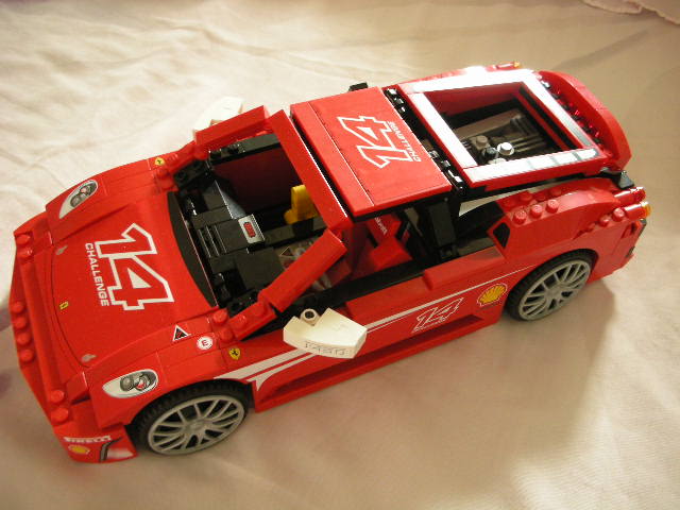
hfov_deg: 52.6
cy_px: 255
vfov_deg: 40.7
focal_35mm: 35
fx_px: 688
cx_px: 340
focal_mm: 5.8
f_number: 2.8
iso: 200
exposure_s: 1/21.7
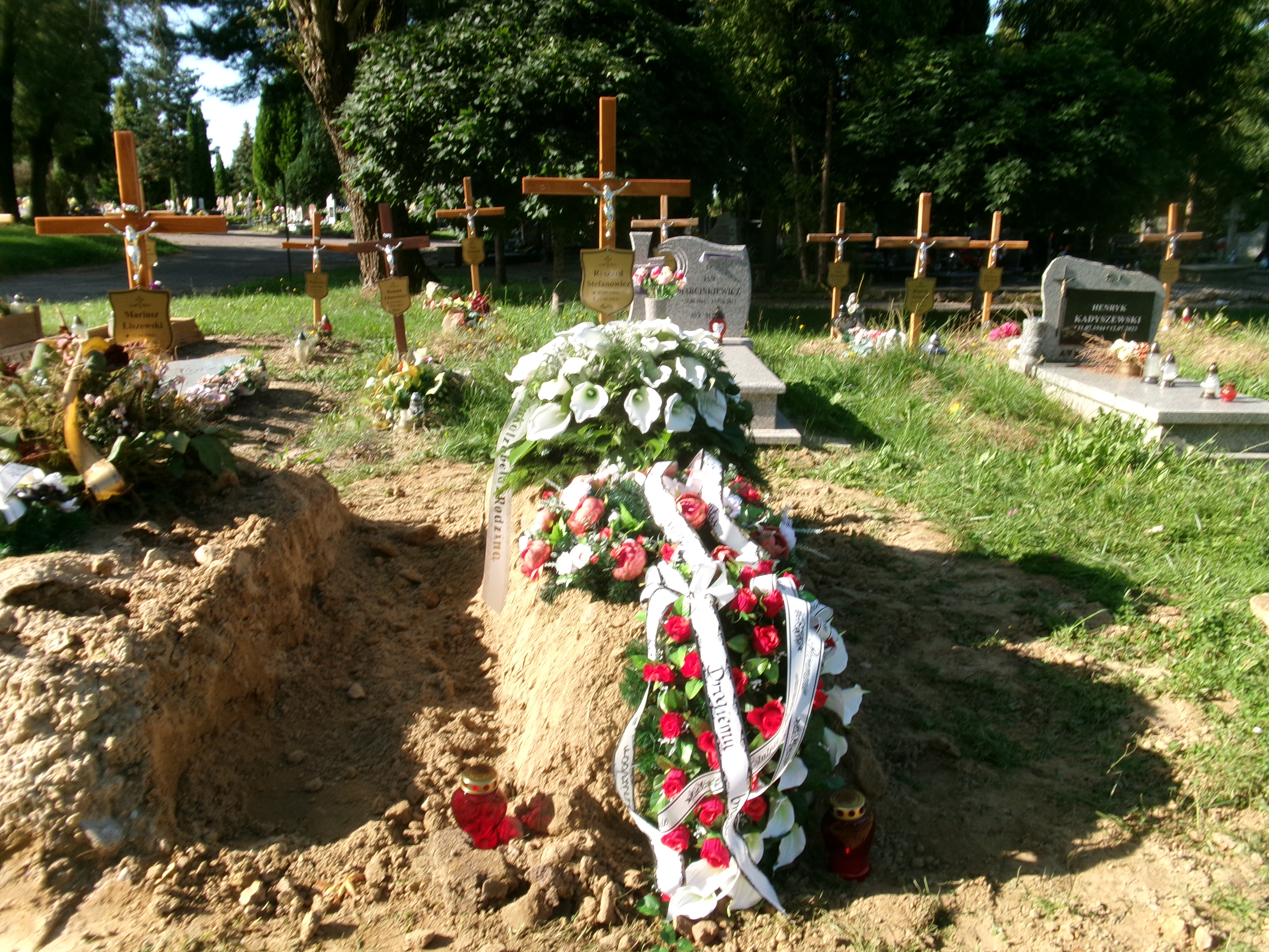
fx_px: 1026
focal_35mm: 28
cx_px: 634
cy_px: 476
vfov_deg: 49.7
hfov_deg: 63.4
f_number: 10.8
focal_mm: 5.1
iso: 100
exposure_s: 1/50
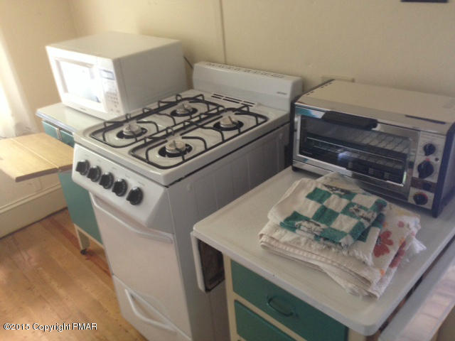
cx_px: 228
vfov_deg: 42.9
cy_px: 170
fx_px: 434
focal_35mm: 33
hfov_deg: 55.4
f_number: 2.4
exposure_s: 1/20
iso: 125
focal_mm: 4.12
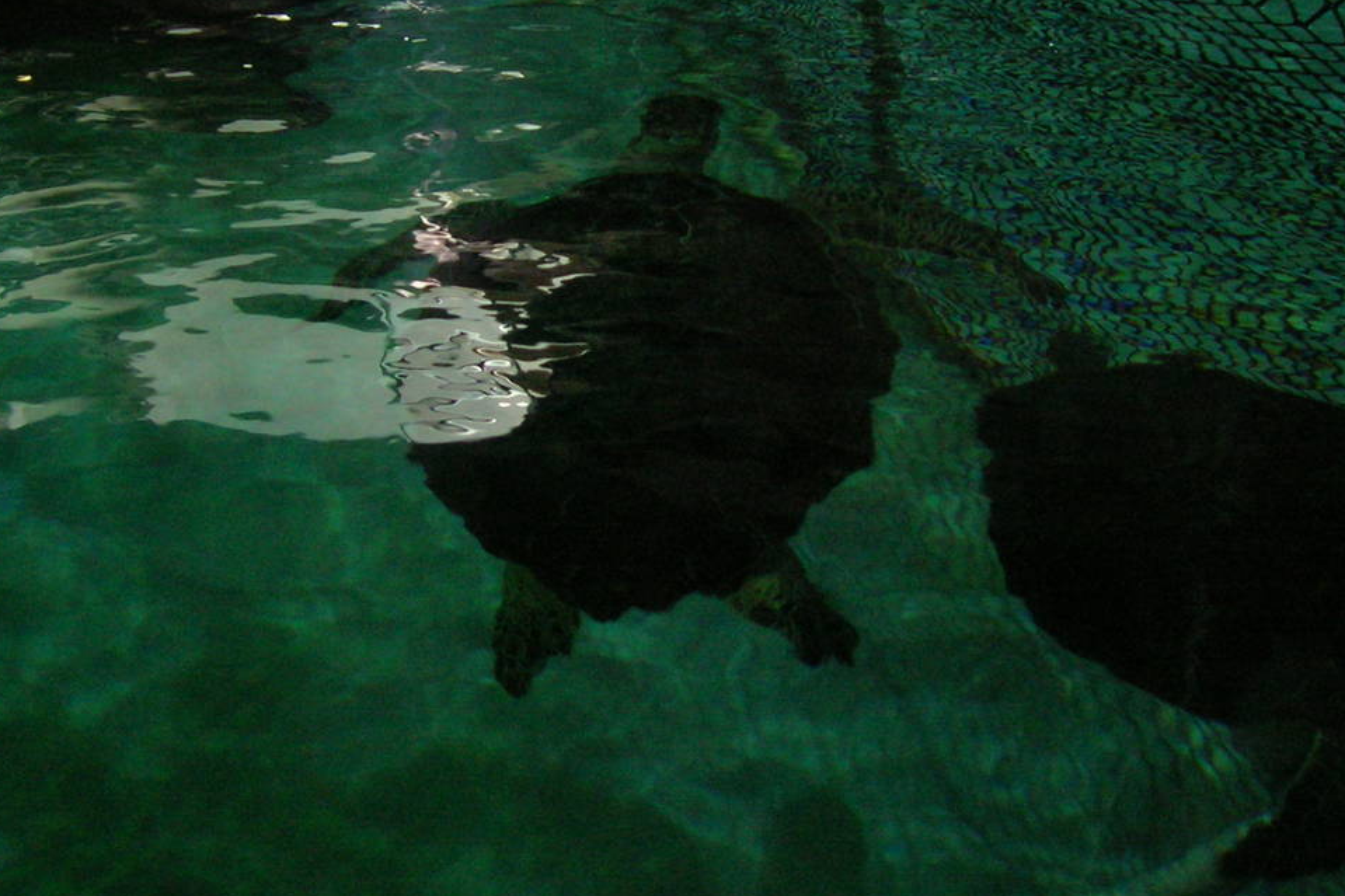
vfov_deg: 22.8
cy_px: 265
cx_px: 721
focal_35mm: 59
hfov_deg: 33.9
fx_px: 2204
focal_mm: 5.7
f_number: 2.9
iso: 200
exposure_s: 1/60
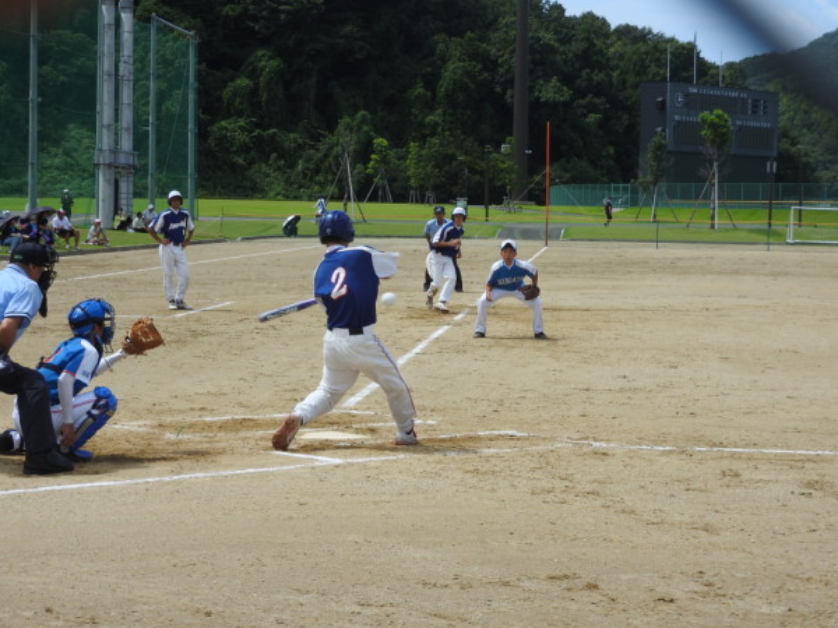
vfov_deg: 17.4
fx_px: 2058
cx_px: 419
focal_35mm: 85
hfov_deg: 23.0
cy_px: 314
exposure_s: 1/800
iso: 100
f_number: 4.5
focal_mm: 15.2
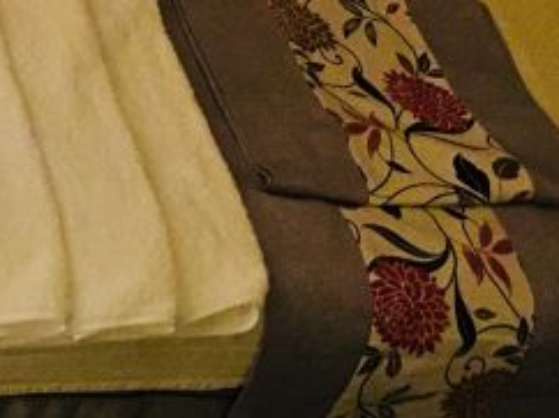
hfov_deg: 23.2
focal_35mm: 84
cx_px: 189
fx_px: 1355
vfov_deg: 17.5
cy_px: 126
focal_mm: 4.15
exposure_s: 1/4
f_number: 2.2
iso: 400
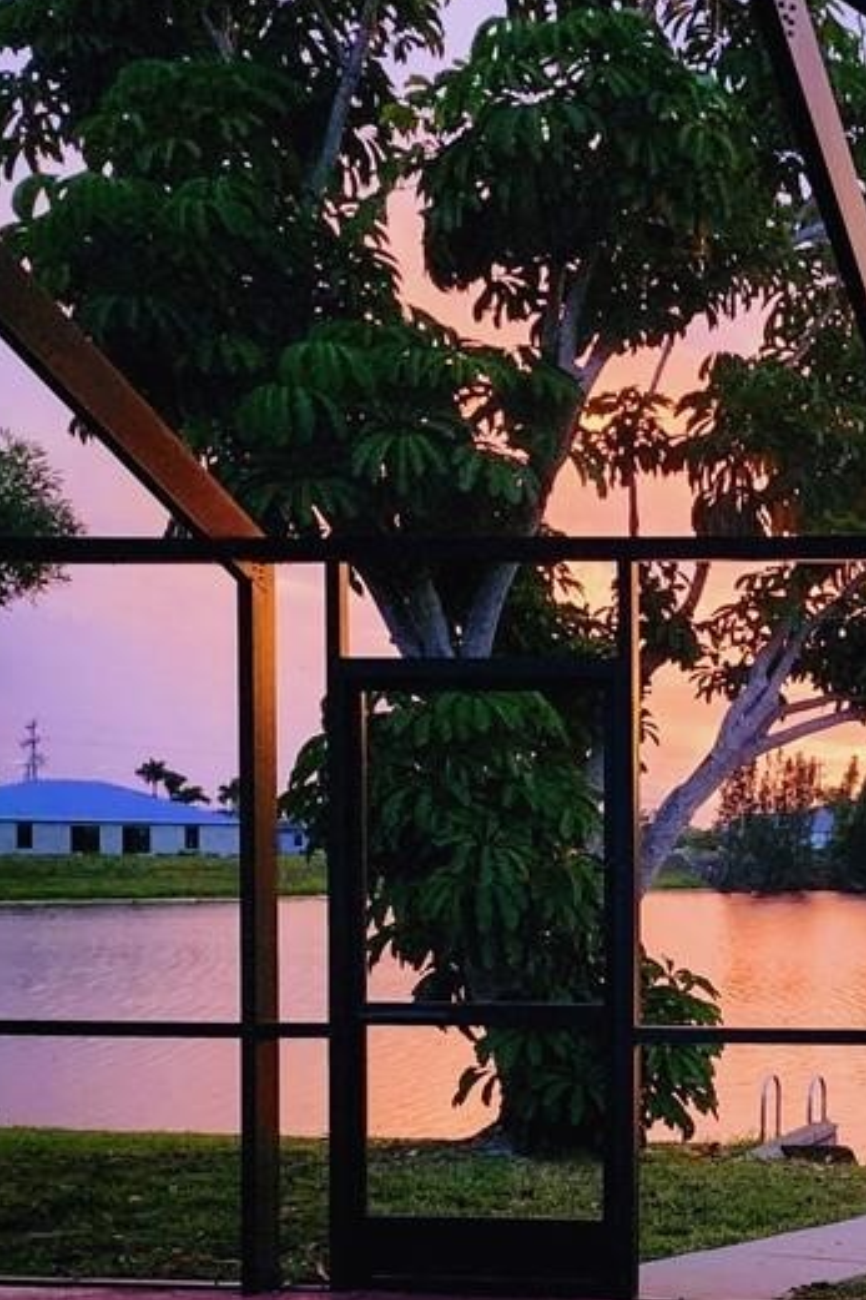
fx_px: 1697
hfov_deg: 24.8
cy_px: 926
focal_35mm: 47
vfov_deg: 41.1
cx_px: 1131
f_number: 1.8
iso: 1000
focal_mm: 6.4
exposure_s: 1/120
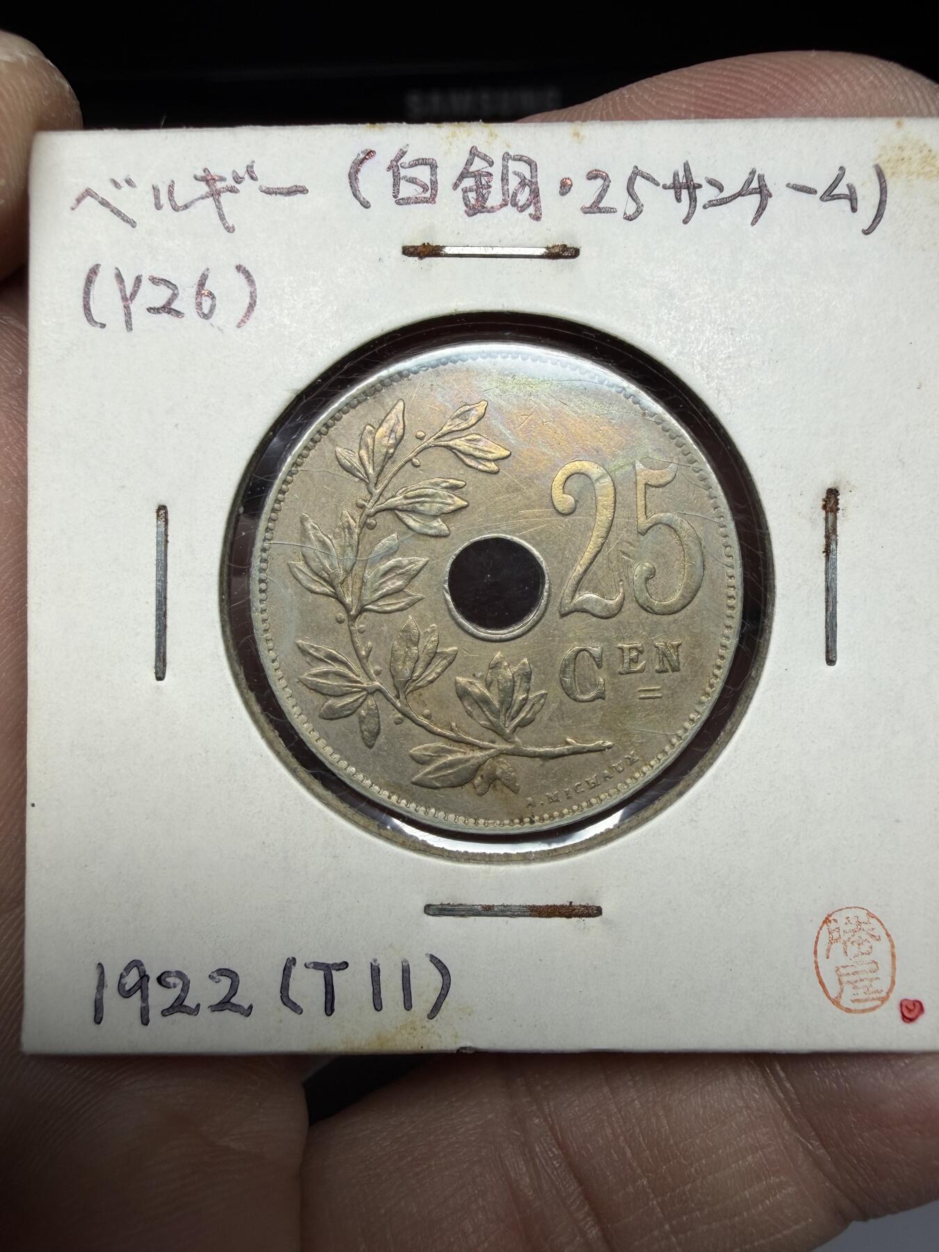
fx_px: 940
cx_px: 470
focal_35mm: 26
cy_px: 626
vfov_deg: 67.3
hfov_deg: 53.1
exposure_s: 1/239
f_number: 2.2
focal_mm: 2.22
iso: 40
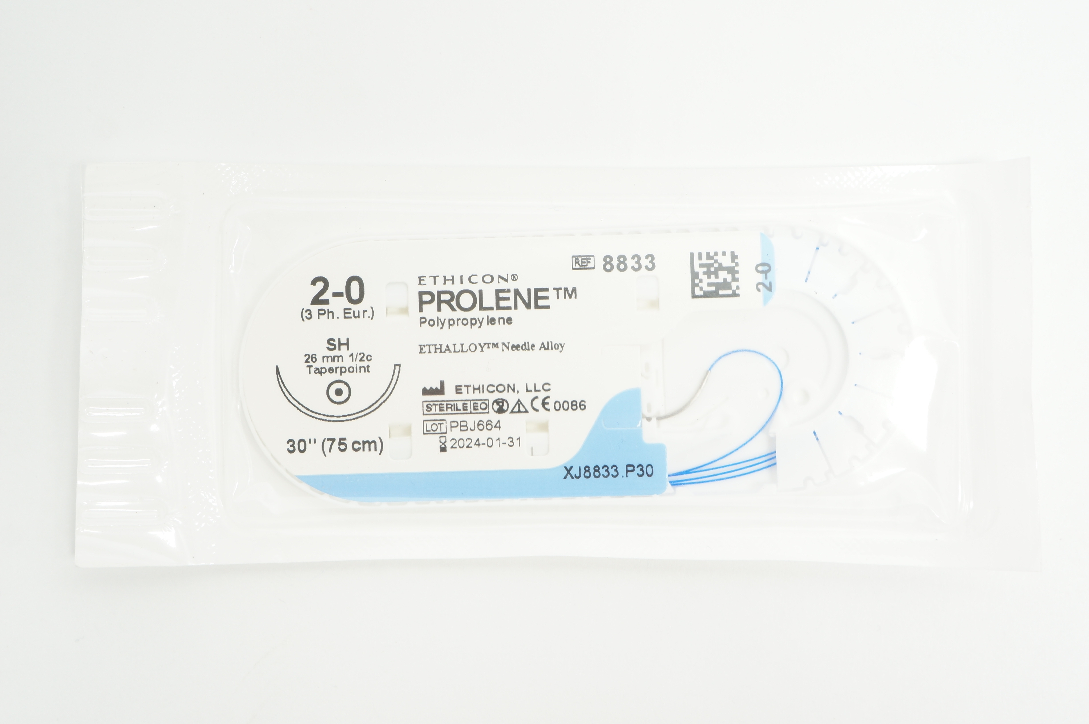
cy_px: 362
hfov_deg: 46.4
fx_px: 1269
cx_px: 544
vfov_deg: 31.8
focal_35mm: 42
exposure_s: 1/20
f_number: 7.1
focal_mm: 28
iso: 400
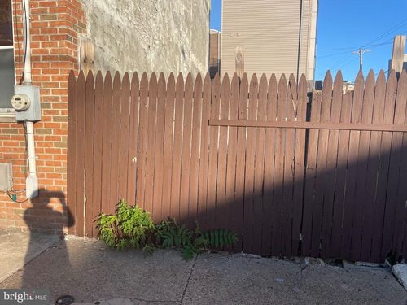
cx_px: 204
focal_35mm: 26
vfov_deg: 53.1
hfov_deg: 67.3
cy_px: 152
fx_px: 306
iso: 32
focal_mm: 4.2
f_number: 1.6
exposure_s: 1/1715
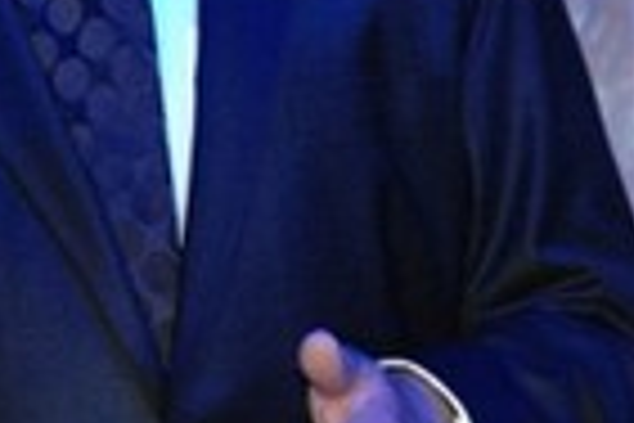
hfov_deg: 5.0
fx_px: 7220
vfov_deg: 3.3
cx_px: 148
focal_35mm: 410
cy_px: -180
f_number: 6.3
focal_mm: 70
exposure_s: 1/80
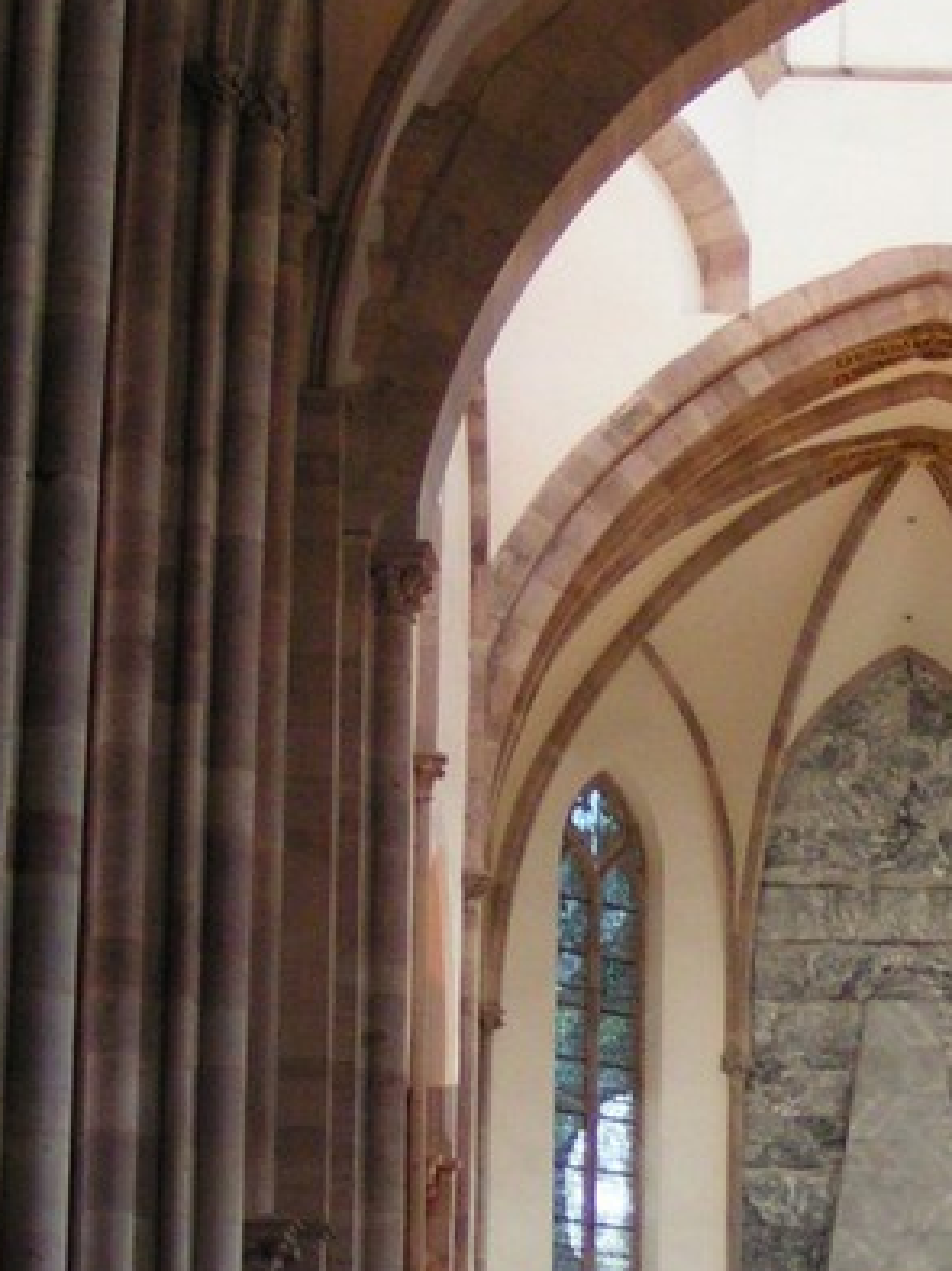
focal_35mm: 103
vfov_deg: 19.0
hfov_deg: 14.1
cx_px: 933
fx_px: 3781
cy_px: 866
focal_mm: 5.8
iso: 200
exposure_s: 1/25
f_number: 2.8
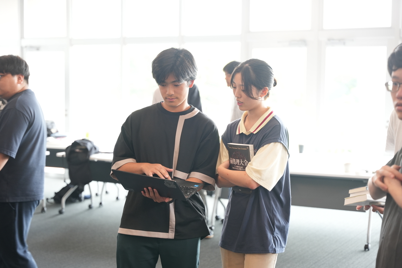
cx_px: 201
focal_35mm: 60
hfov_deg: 33.6
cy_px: 134
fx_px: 665
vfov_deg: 22.8
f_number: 2.8
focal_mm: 59.6
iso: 800
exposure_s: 1/80
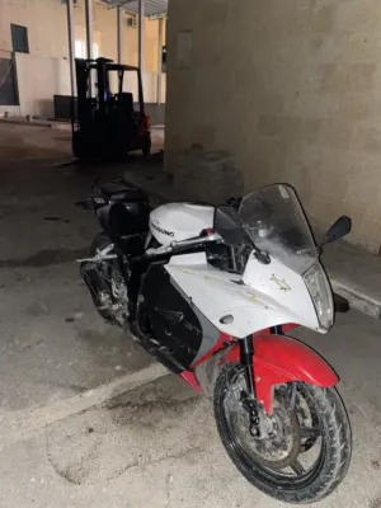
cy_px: 254
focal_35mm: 26
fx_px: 382
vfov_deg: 67.3
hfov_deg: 53.1
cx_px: 190
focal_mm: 4.25
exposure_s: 1/4
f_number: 1.8
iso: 125
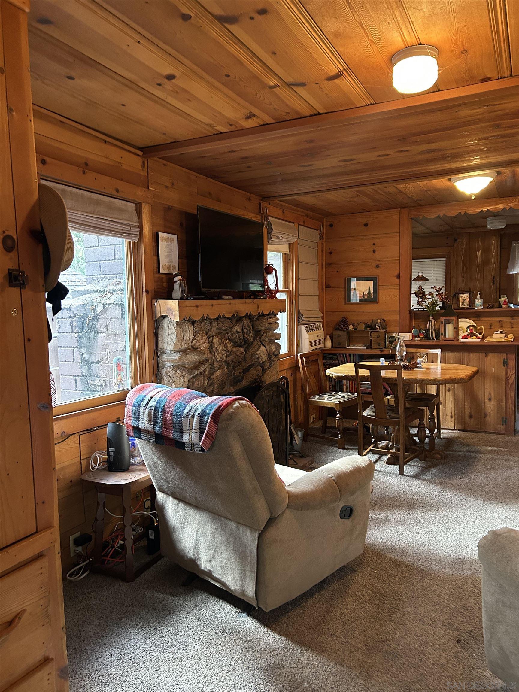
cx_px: 260
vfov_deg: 67.3
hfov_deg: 53.1
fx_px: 520
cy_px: 346
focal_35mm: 26
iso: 400
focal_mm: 5.7
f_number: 1.5
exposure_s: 1/40
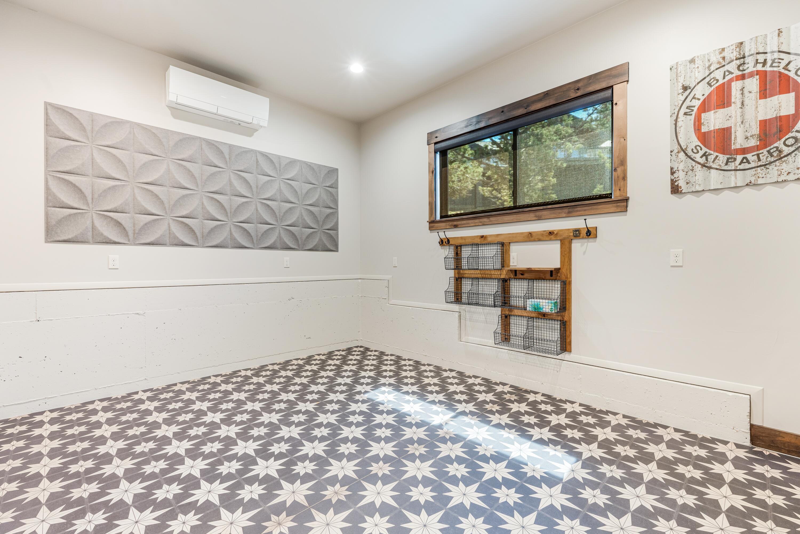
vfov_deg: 73.7
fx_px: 356
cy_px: 267
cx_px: 400
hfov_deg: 96.7
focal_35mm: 16
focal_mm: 16
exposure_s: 1/8
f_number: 9
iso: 640
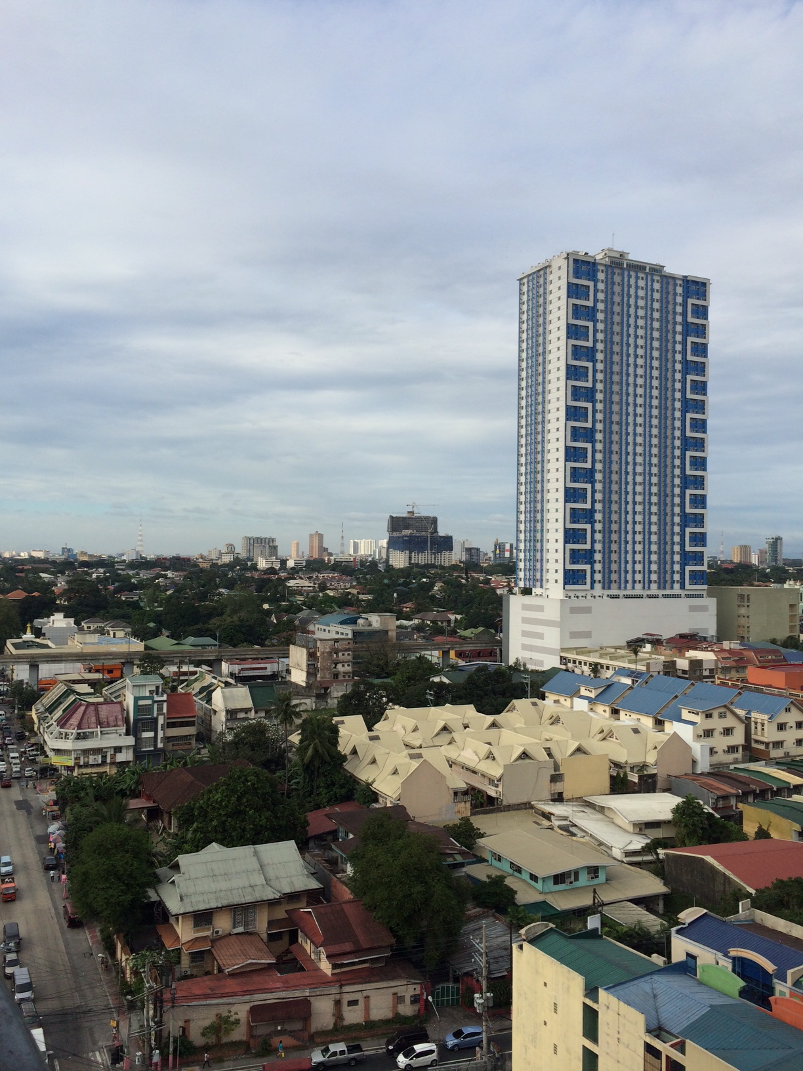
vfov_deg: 60.0
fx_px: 928
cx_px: 402
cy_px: 536
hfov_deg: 46.8
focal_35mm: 30
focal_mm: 4.12
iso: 40
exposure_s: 1/1466
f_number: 2.2
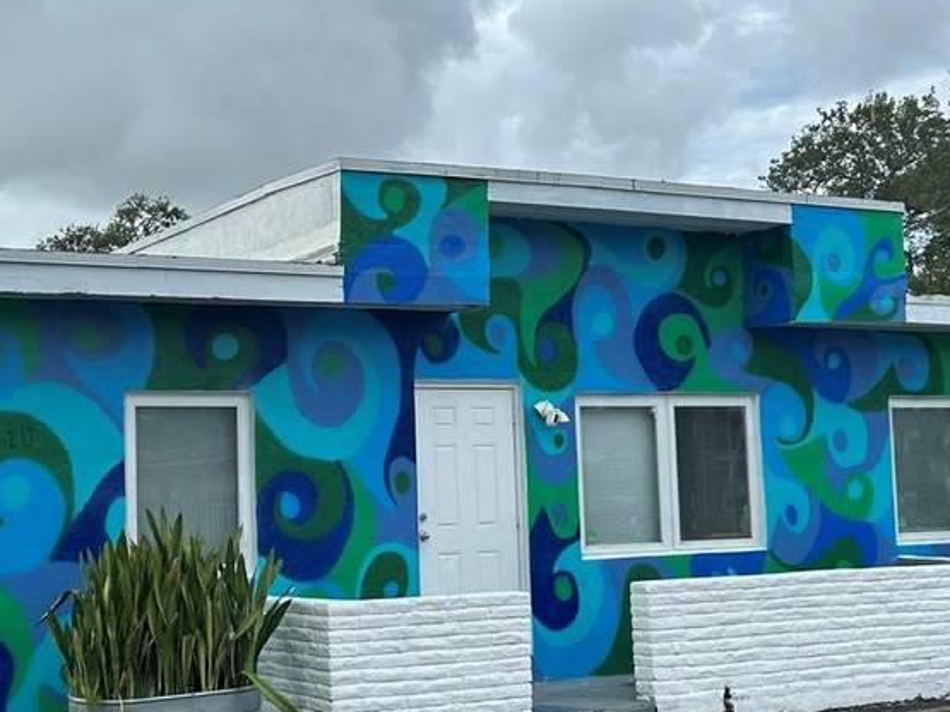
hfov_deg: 32.0
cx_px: 356
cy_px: 368
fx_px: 1646
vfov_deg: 24.4
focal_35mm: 60
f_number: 1.5
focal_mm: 5.7
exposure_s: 1/4444
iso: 50
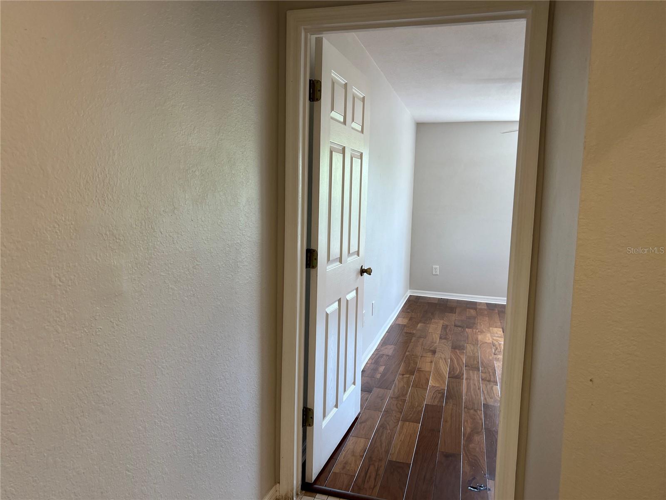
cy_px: 250
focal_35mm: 26
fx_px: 500
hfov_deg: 67.3
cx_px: 333
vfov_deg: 53.1
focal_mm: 5.7
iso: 80
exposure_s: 1/120
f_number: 1.5
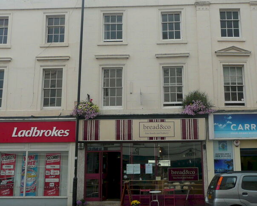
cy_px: 97
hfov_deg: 43.7
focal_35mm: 42
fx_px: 320
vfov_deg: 35.7
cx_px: 149
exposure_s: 1/800
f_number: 3.3
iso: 100
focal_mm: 4.6
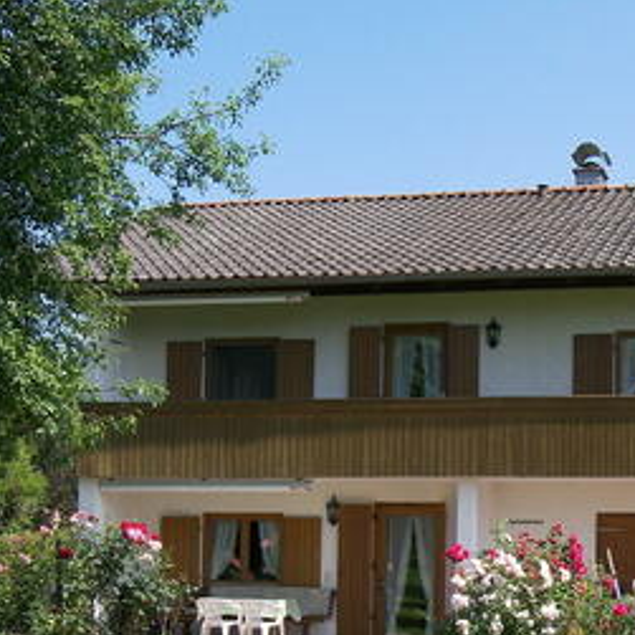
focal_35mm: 79
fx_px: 1640
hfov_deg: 21.7
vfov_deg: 21.7
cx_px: 486
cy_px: 503
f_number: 3.2
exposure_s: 1/400
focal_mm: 8.4
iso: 50
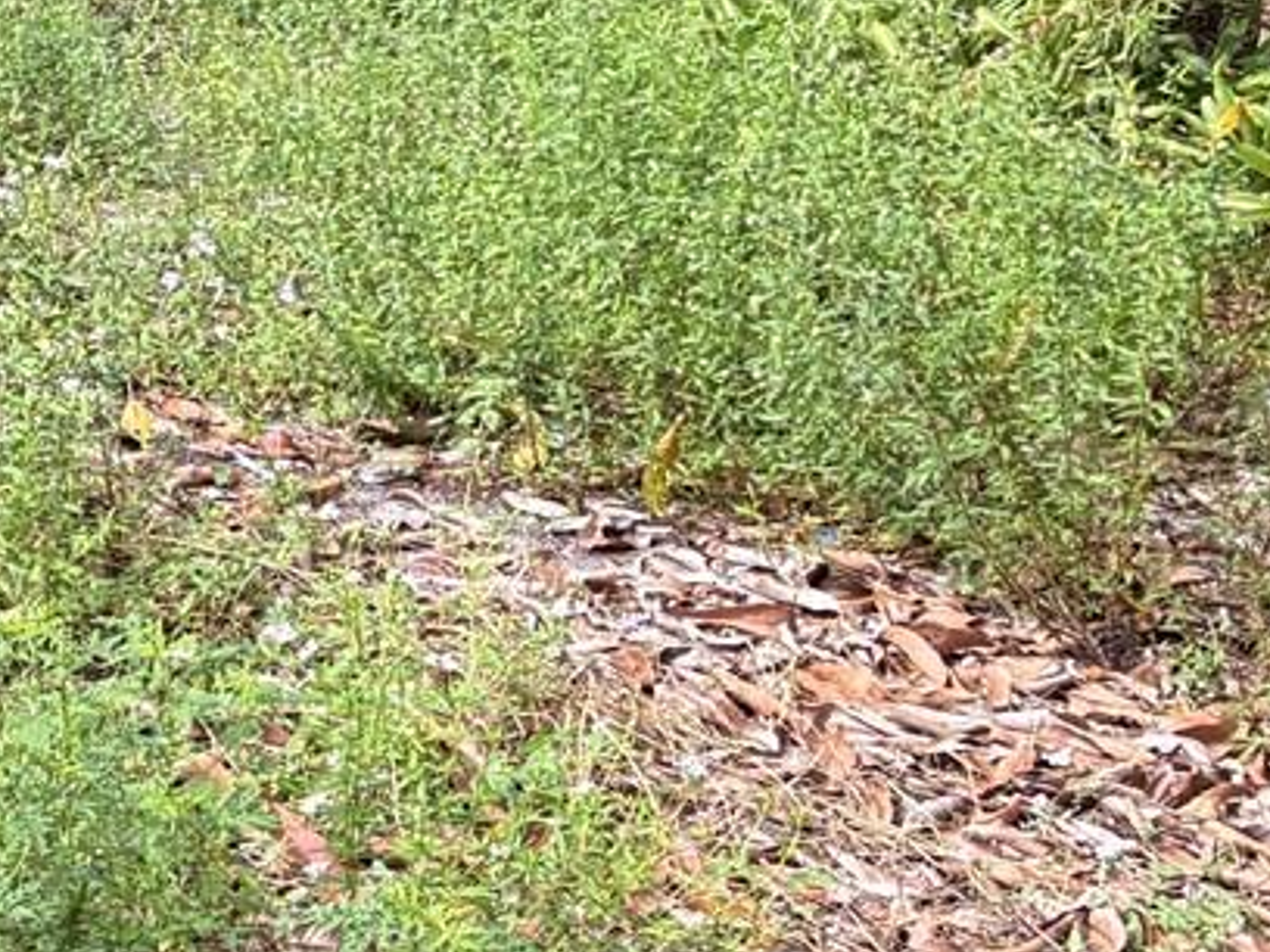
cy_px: -156
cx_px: -856
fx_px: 3742
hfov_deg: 16.7
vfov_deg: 14.1
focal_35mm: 102
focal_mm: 5.96
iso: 50
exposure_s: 1/369
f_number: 1.6
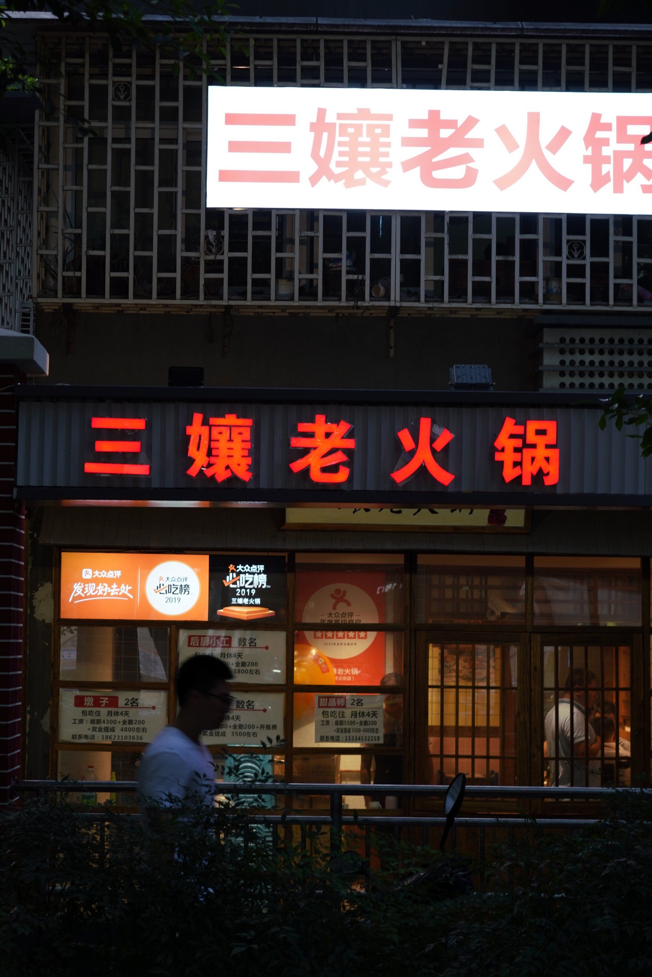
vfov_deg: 24.8
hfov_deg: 16.7
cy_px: 488
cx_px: 326
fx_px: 2227
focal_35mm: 82
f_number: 5
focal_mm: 55
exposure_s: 1/50
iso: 200
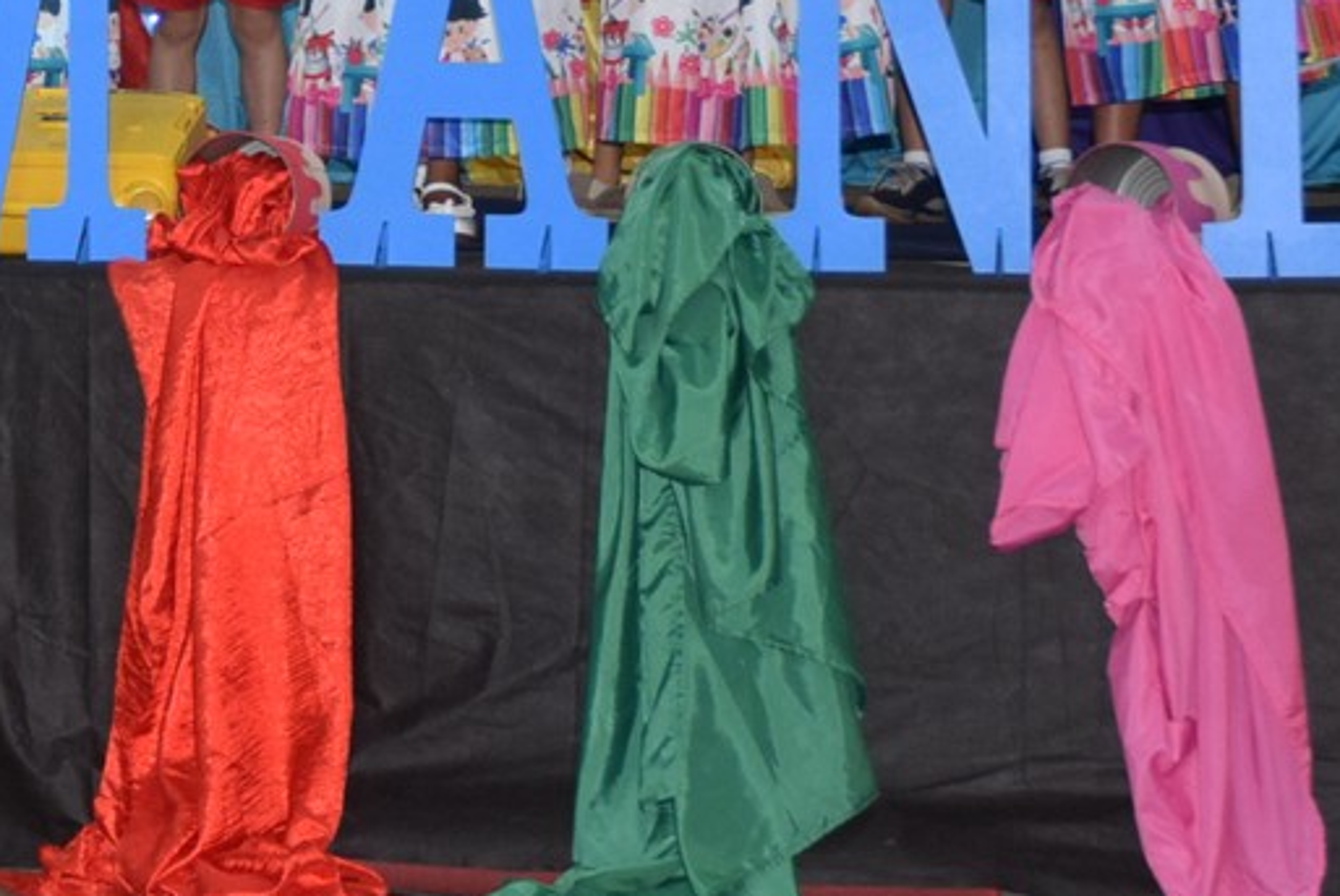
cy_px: -345
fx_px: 5201
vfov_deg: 9.6
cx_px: 50
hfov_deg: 14.5
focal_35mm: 140
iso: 900
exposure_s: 1/60
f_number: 3.8
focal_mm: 29
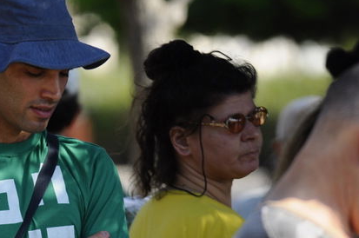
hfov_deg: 3.0
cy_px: 212
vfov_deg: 2.0
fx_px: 6950
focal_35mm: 698
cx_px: 37
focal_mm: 240
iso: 200
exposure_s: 1/800
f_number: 4
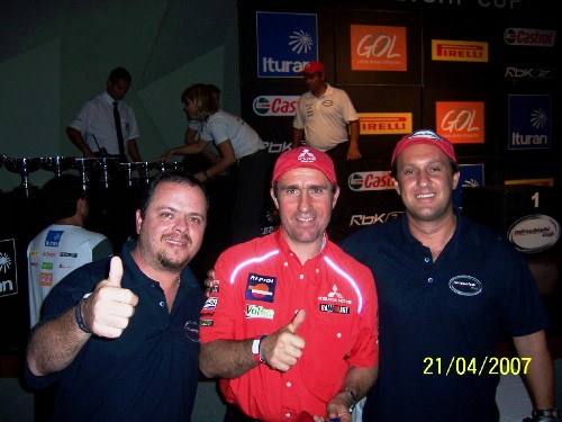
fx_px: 584
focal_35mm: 36
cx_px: 281
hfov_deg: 51.4
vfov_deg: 39.7
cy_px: 211
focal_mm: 6.2
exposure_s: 1/60
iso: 80
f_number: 2.8
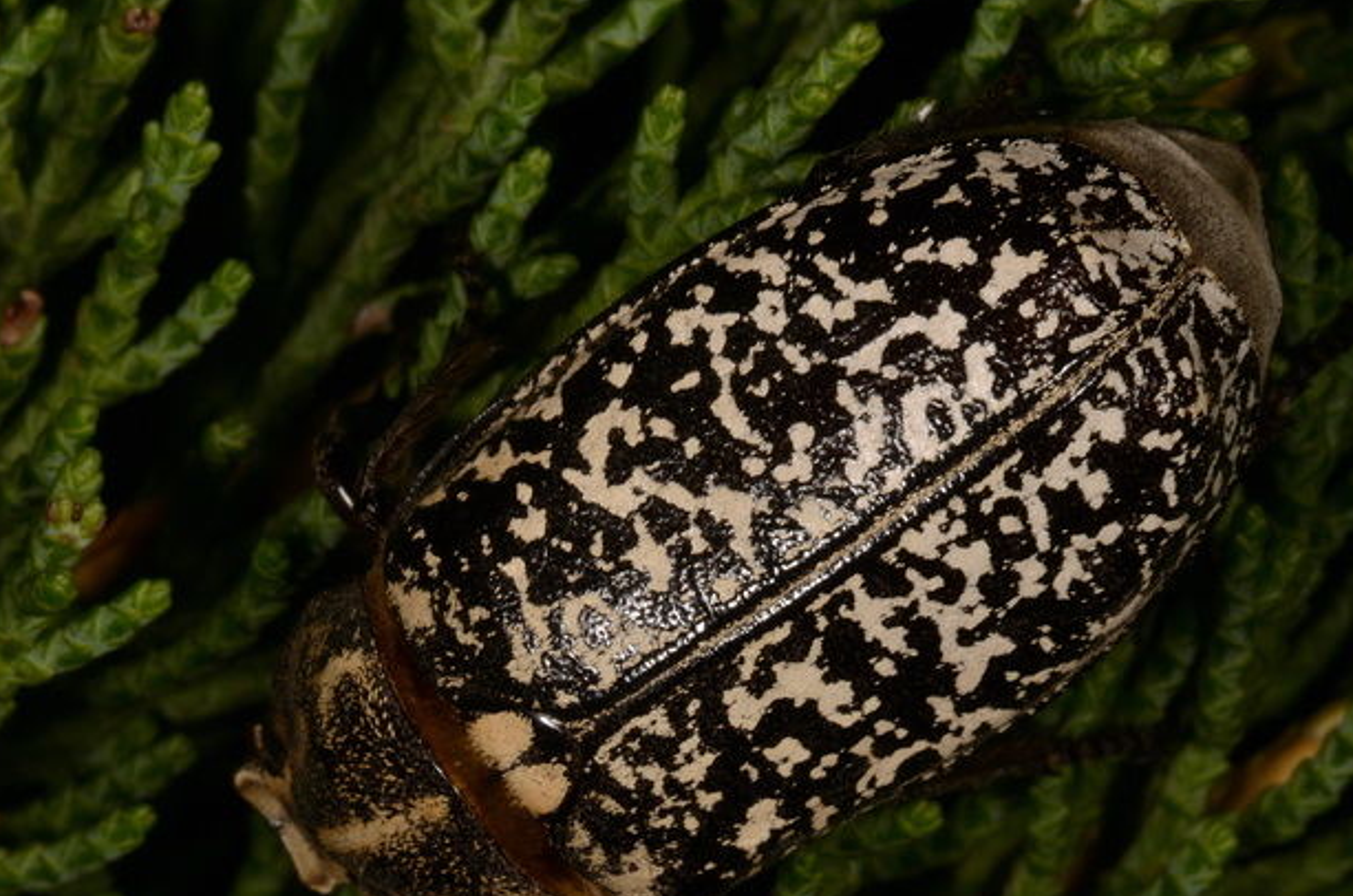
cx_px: 532
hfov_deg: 12.5
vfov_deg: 8.3
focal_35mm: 165
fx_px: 6175
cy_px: 516
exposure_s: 1/60
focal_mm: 85
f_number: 32
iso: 100
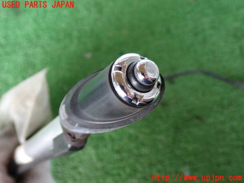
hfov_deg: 45.8
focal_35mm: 41
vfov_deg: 35.1
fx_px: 289
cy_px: 92
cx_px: 122
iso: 200
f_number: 2.8
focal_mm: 7.31
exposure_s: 1/40
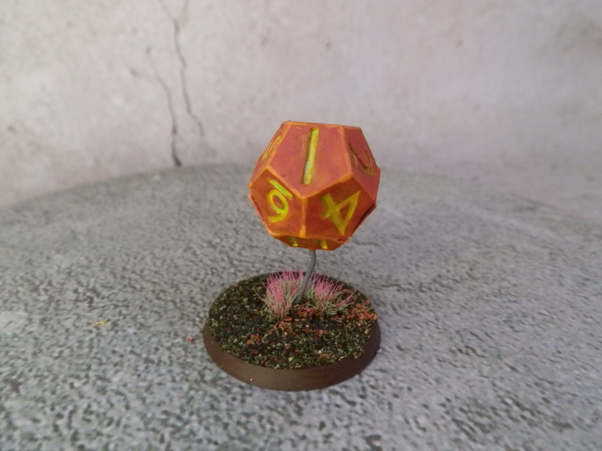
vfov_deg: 49.7
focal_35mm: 28
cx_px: 301
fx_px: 487
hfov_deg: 63.4
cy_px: 226
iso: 400
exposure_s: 1/100
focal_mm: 5
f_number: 3.1
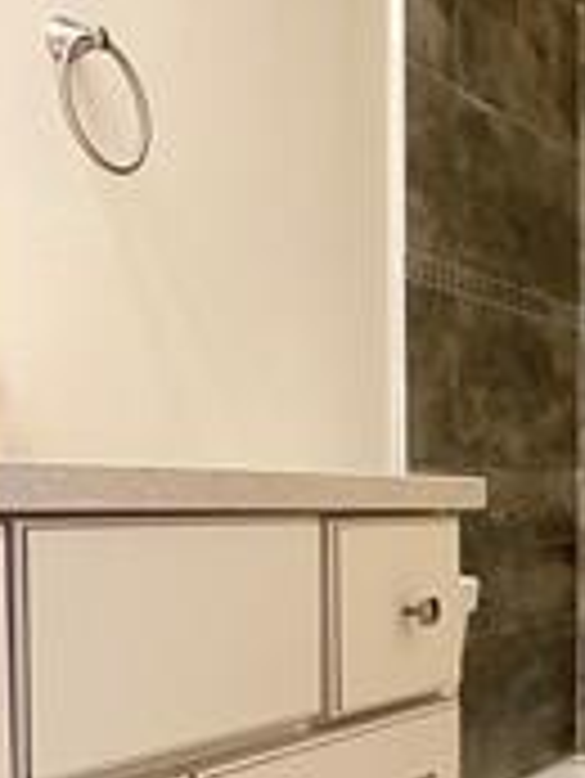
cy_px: 639
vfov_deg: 26.4
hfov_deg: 18.9
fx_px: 1620
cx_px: 770
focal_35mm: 72
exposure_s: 1/60
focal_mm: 4.25
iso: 125
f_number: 1.8
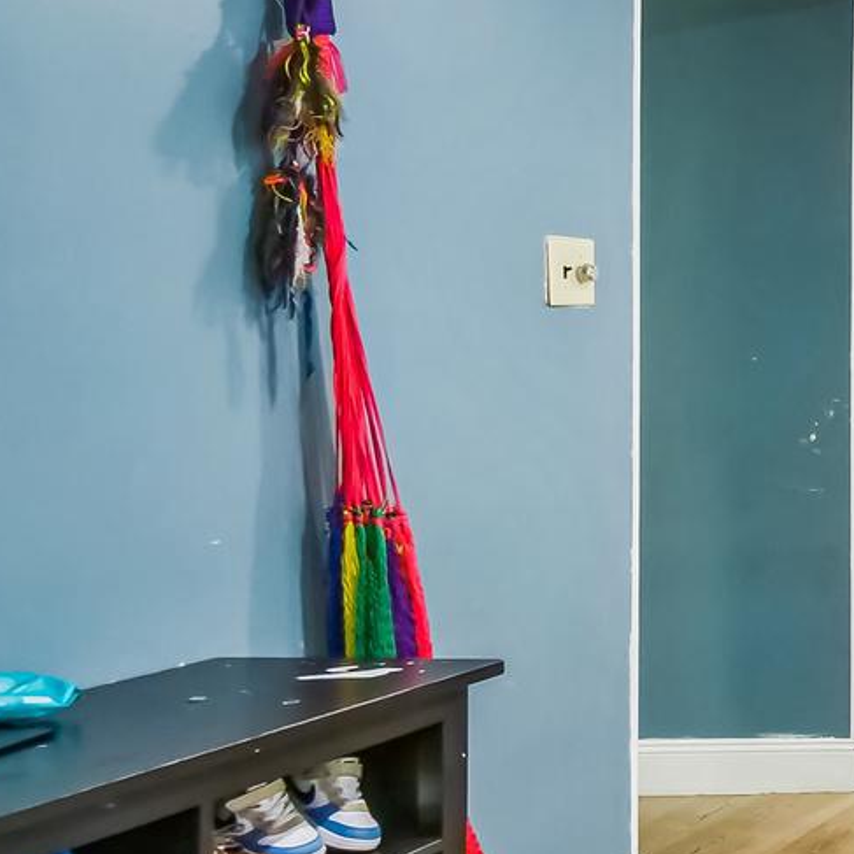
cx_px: 1634
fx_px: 1396
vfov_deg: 33.9
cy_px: 322
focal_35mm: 50
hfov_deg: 20.3
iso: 640
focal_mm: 7
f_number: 4
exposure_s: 1/13
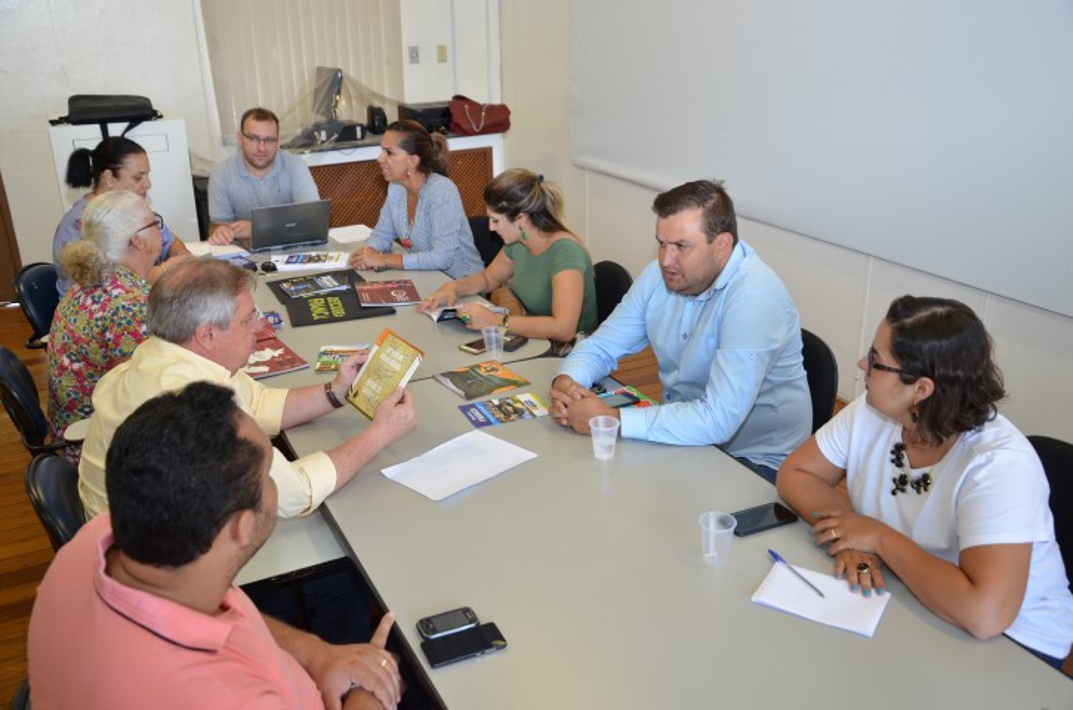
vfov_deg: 39.8
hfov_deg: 57.3
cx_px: 536
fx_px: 981
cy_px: 355
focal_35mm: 33
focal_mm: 22
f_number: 4
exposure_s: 1/60
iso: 500
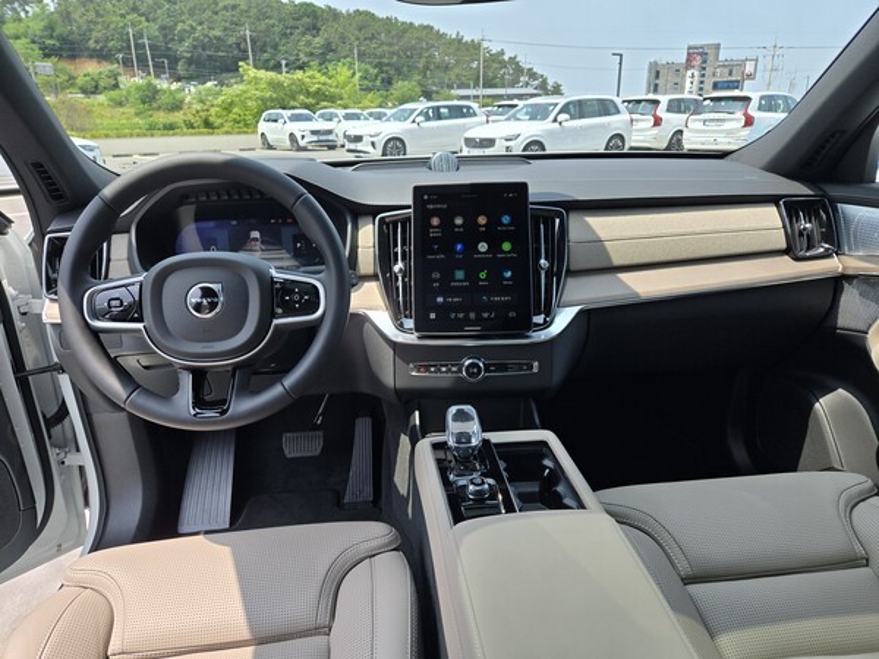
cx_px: 440
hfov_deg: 73.9
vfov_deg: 58.9
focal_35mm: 23
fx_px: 584
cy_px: 330
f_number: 1.8
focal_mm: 5.4
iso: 80
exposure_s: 1/2027
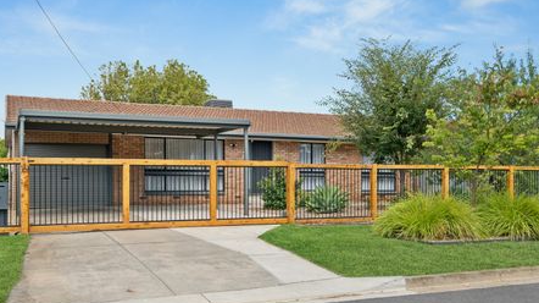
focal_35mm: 39
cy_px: 168
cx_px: 260
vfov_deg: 30.4
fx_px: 557
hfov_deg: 51.6
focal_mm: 35
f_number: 8
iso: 200
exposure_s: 1/400
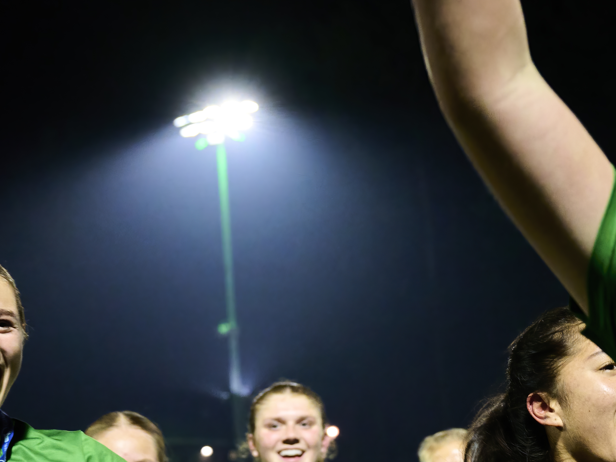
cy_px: 413
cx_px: 297
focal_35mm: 95
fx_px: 1691
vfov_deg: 15.4
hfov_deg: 20.6
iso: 3200
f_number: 3.5
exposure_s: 1/400
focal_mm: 36
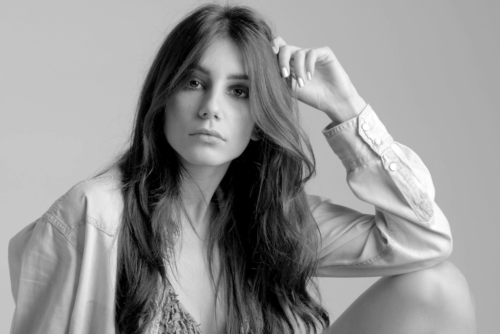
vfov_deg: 13.1
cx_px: 250
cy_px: 167
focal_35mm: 105
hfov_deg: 19.4
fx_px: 1459
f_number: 8
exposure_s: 1/160
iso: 100
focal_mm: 105
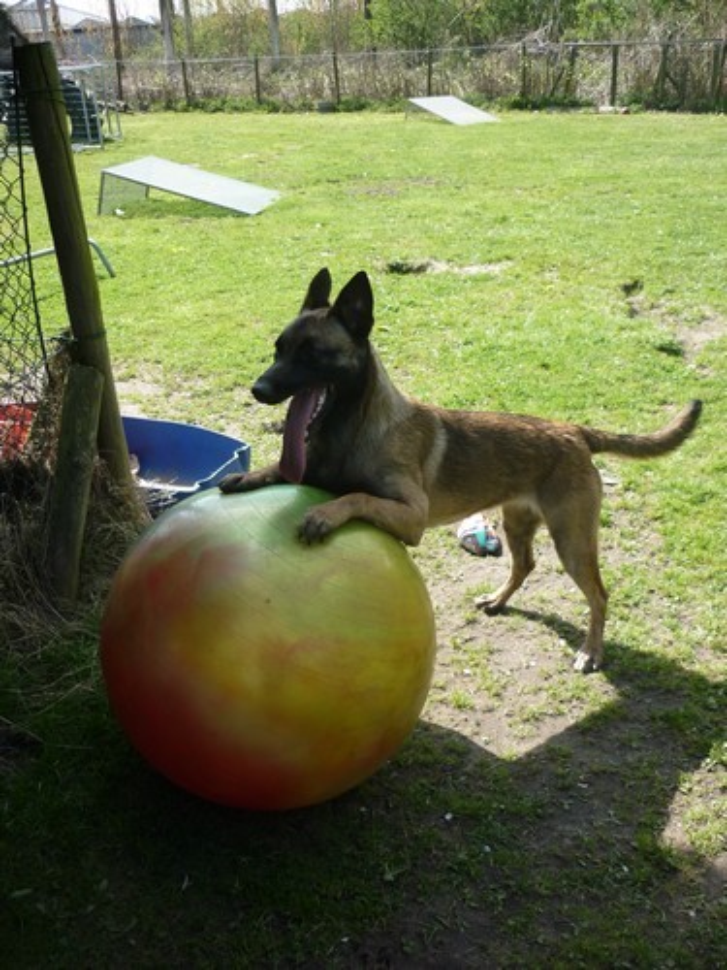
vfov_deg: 55.4
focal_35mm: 33
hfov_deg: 42.9
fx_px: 924
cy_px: 485
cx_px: 364
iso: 80
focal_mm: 5.5
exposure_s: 1/320
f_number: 2.8
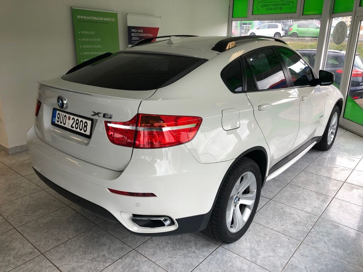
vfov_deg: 49.7
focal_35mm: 28
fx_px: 294
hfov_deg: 63.4
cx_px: 182
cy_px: 136
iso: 32
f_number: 1.8
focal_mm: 3.99
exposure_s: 1/100
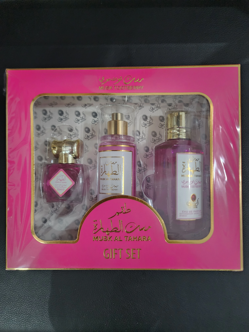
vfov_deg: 73.9
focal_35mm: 23
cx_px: 124
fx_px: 221
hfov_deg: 58.9
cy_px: 166
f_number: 1.8
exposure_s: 1/50
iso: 640
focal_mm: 6.4
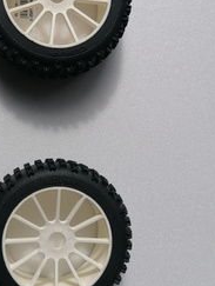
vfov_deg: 38.1
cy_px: 128
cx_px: 52
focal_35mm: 50
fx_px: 413
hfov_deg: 28.7
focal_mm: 4.75
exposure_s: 1/593
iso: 50
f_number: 1.8
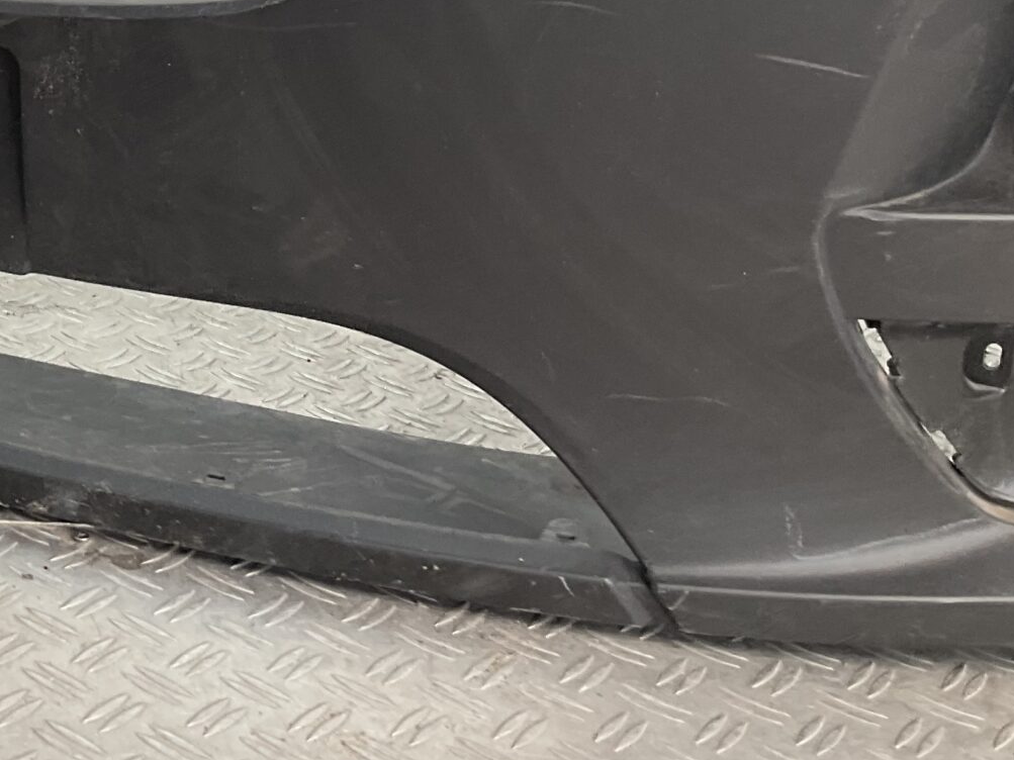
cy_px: -72
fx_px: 2167
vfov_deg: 19.1
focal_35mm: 74
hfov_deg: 24.7
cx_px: -81
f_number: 1.8
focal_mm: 3
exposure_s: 1/110
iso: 16
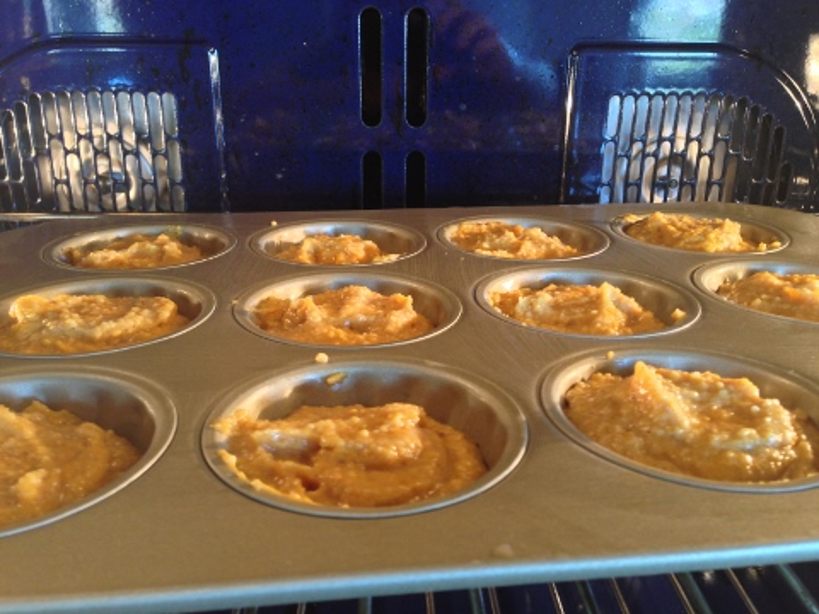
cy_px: 307
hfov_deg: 55.4
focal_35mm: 33
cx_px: 410
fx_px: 781
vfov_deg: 42.9
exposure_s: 1/20
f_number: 2.4
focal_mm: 4.12
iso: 80
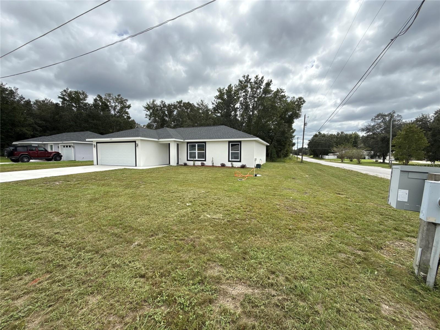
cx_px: 220
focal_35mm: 14
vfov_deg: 85.7
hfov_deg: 102.1
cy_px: 165
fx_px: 178
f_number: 2.2
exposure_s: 1/2237
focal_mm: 2.22
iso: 80
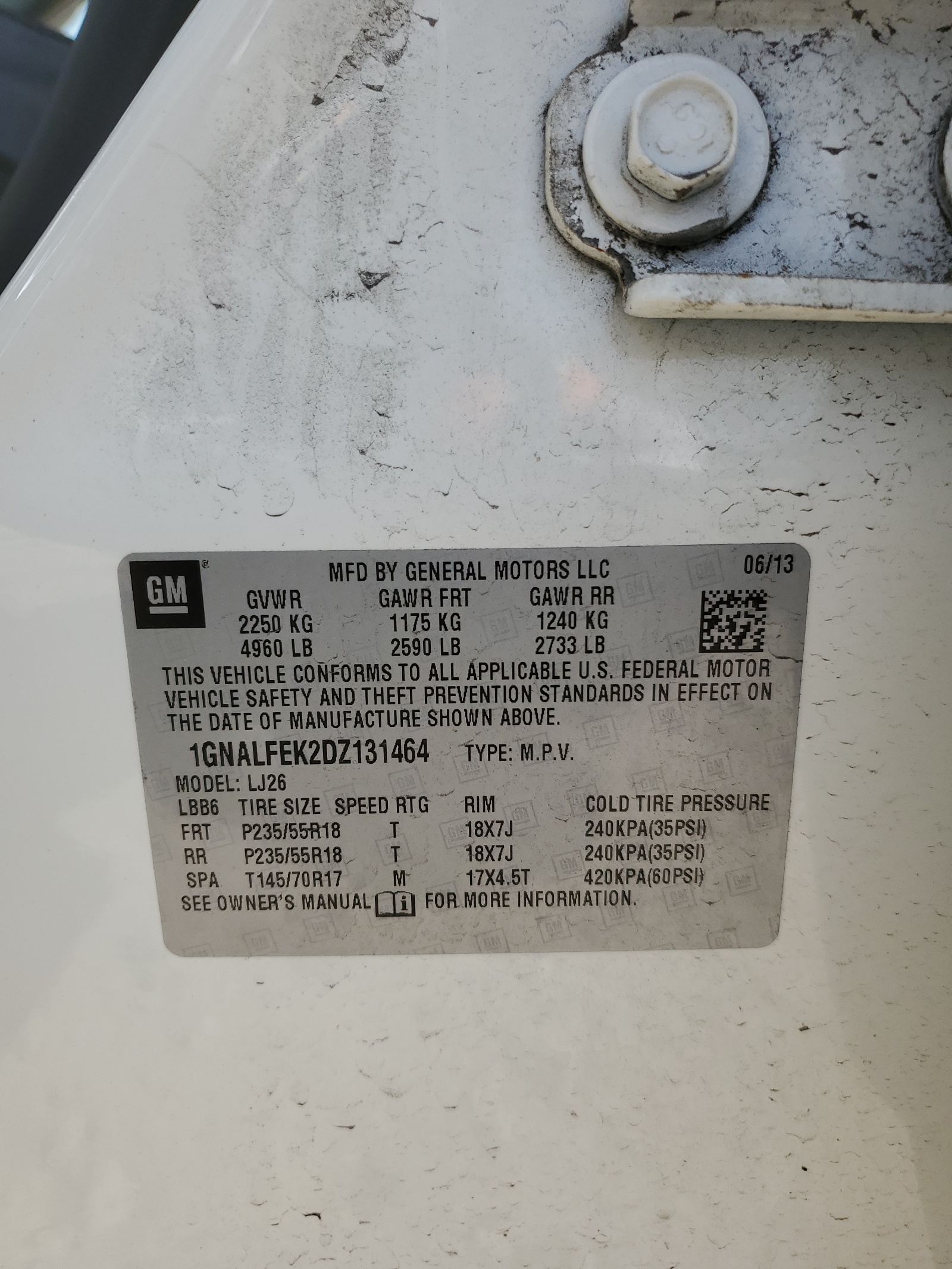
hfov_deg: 53.1
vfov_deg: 67.3
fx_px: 953
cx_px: 476
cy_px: 634
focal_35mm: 26
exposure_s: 1/1667
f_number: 1.5
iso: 50
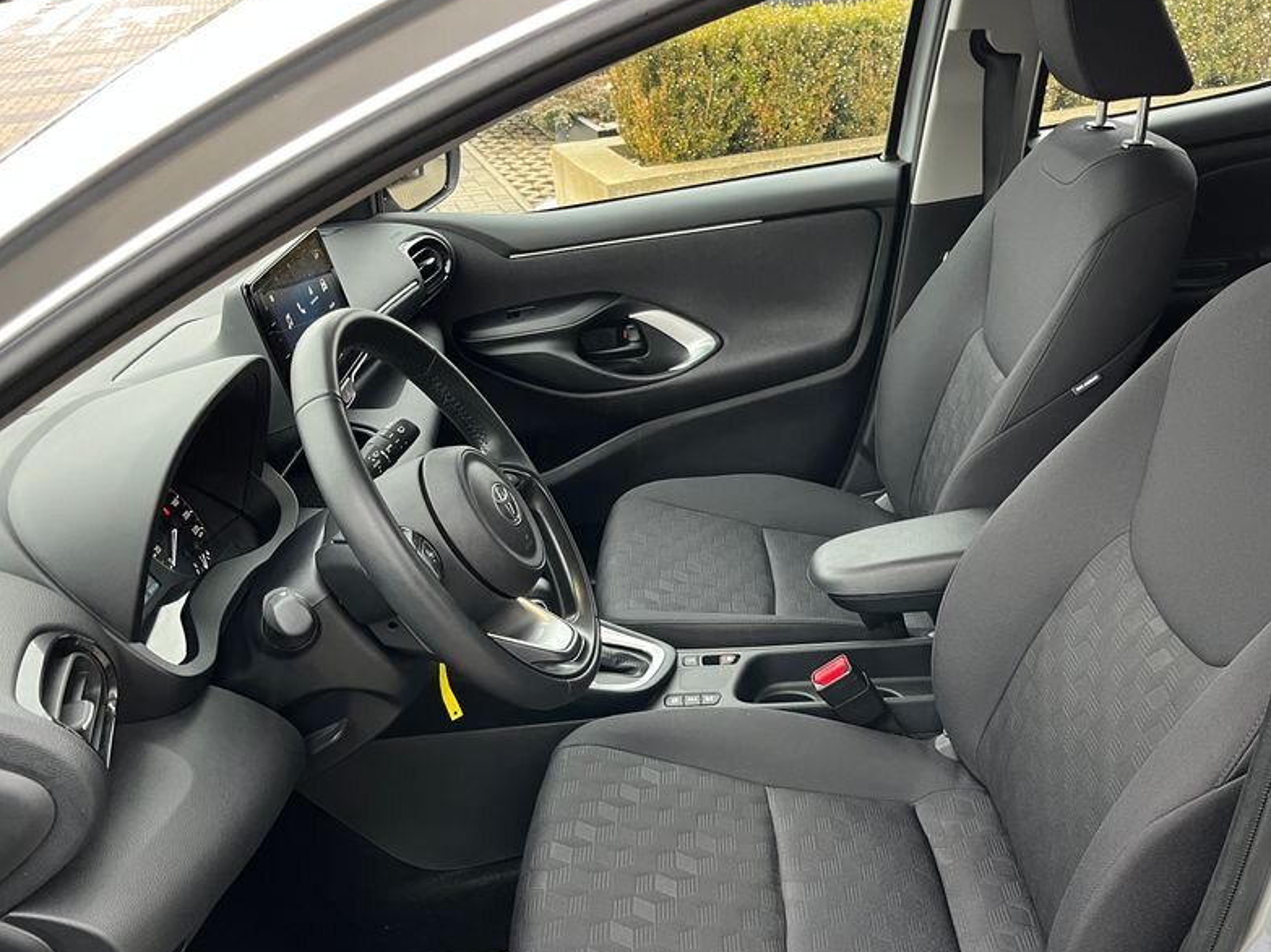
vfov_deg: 41.5
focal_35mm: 34
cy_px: 598
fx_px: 1248
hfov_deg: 53.6
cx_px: 752
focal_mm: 5.1
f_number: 1.6
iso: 250
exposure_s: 1/60
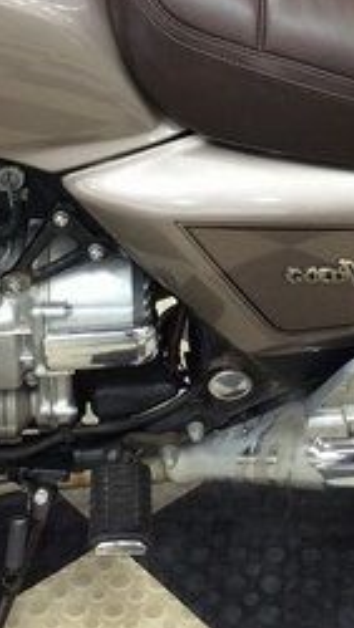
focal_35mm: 89
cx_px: 261
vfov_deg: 23.6
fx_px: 1482
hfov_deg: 13.6
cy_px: 143
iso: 64
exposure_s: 1/25
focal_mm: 3.3
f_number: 2.4
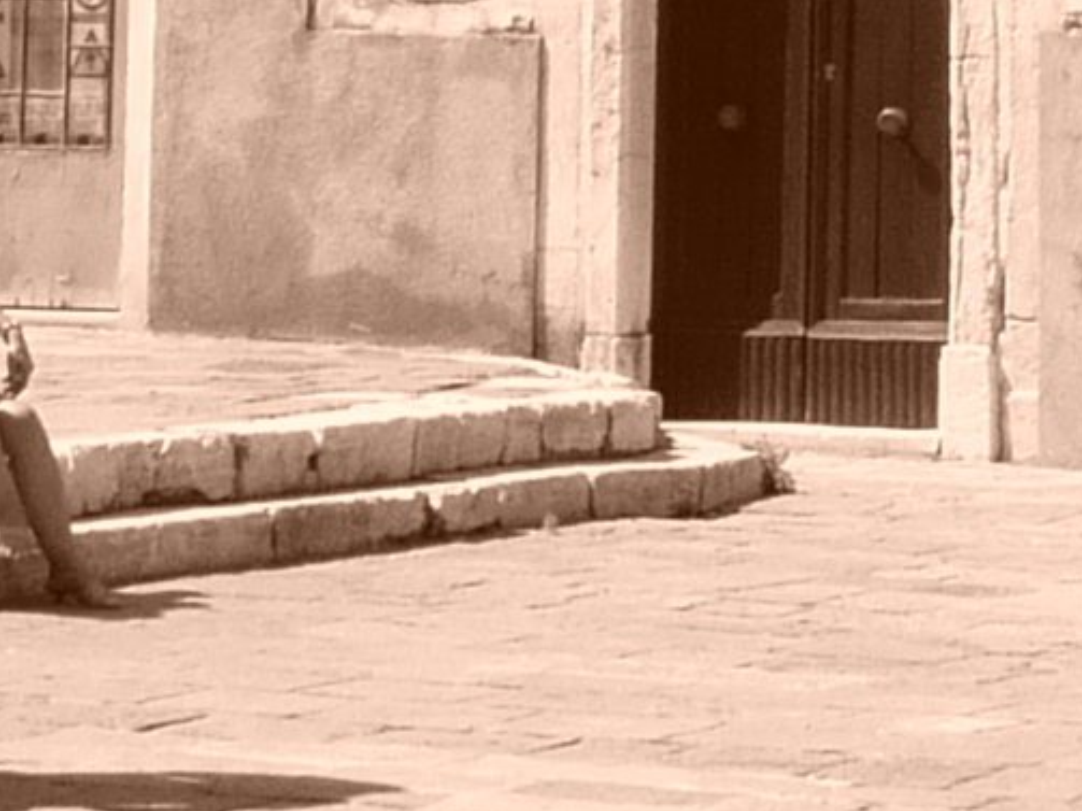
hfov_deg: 7.1
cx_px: 1437
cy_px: -1364
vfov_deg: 5.2
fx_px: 8594
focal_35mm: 275
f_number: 4.1
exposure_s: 1/400
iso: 100
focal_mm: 7.3
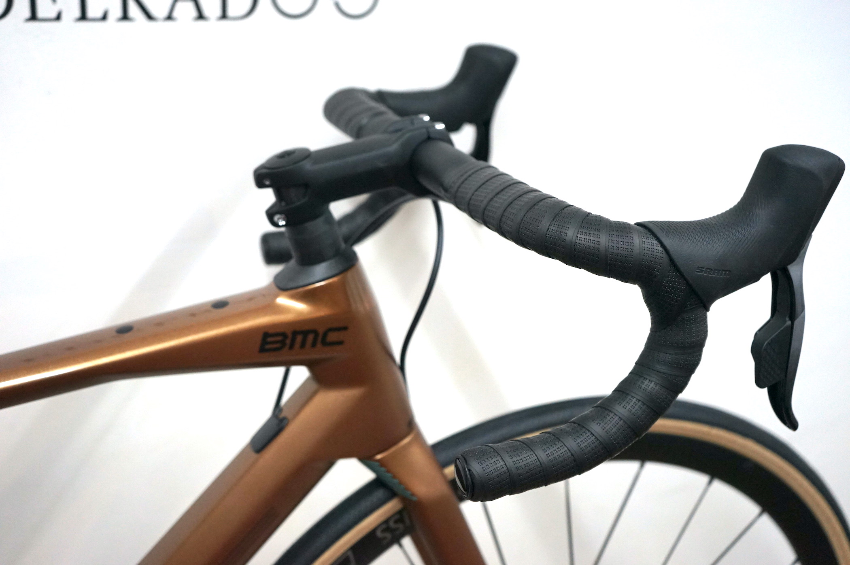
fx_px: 1085
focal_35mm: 46
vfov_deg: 29.2
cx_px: 425
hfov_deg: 42.8
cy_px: 282
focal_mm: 46
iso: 2500
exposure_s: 1/160
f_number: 5
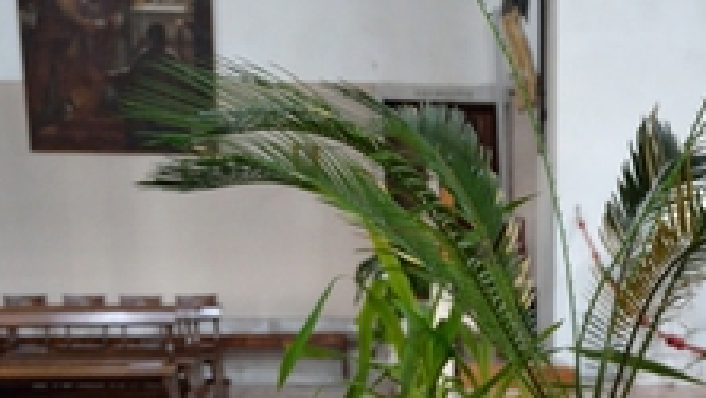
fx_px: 1667
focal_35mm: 89
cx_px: 685
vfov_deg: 11.5
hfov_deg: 23.1
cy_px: 923
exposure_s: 1/30
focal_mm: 18
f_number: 3.5
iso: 800
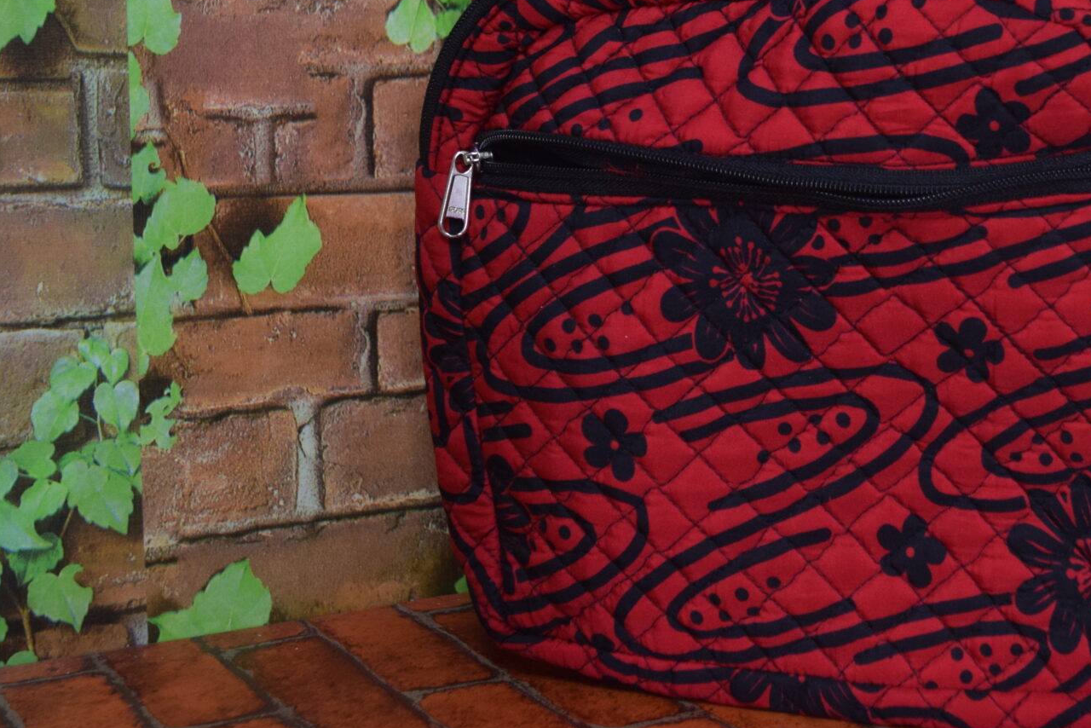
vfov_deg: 20.3
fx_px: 2000
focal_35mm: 66
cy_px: 115
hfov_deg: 30.2
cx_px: 760
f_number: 3.8
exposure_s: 1/60
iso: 900
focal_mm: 22
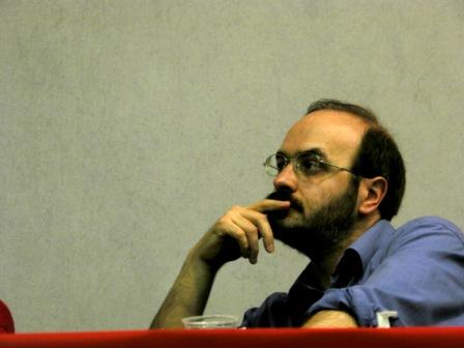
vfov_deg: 10.9
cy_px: 174
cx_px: 232
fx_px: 1823
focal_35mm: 136
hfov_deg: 14.5
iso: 100
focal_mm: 34.7
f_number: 5.4
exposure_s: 1/6.2
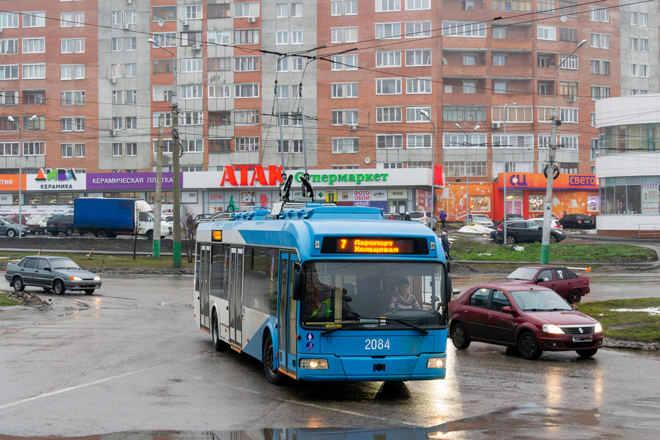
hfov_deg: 35.1
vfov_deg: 23.8
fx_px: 1045
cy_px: 220
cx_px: 330
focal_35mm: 57
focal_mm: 38
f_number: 5.6
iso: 800
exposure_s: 1/100
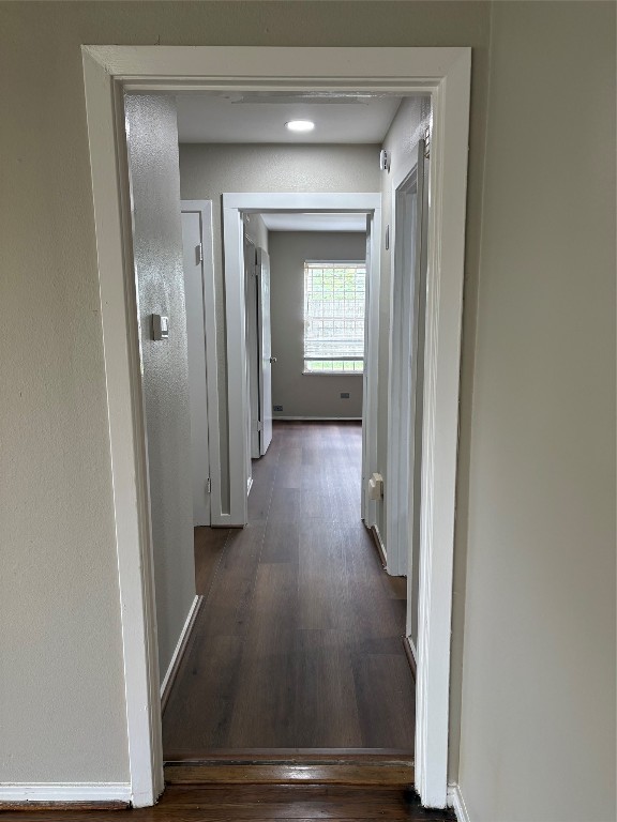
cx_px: 308
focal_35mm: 26
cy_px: 411
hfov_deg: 53.1
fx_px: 618
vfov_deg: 67.3
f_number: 1.6
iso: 160
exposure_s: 1/120
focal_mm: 5.96
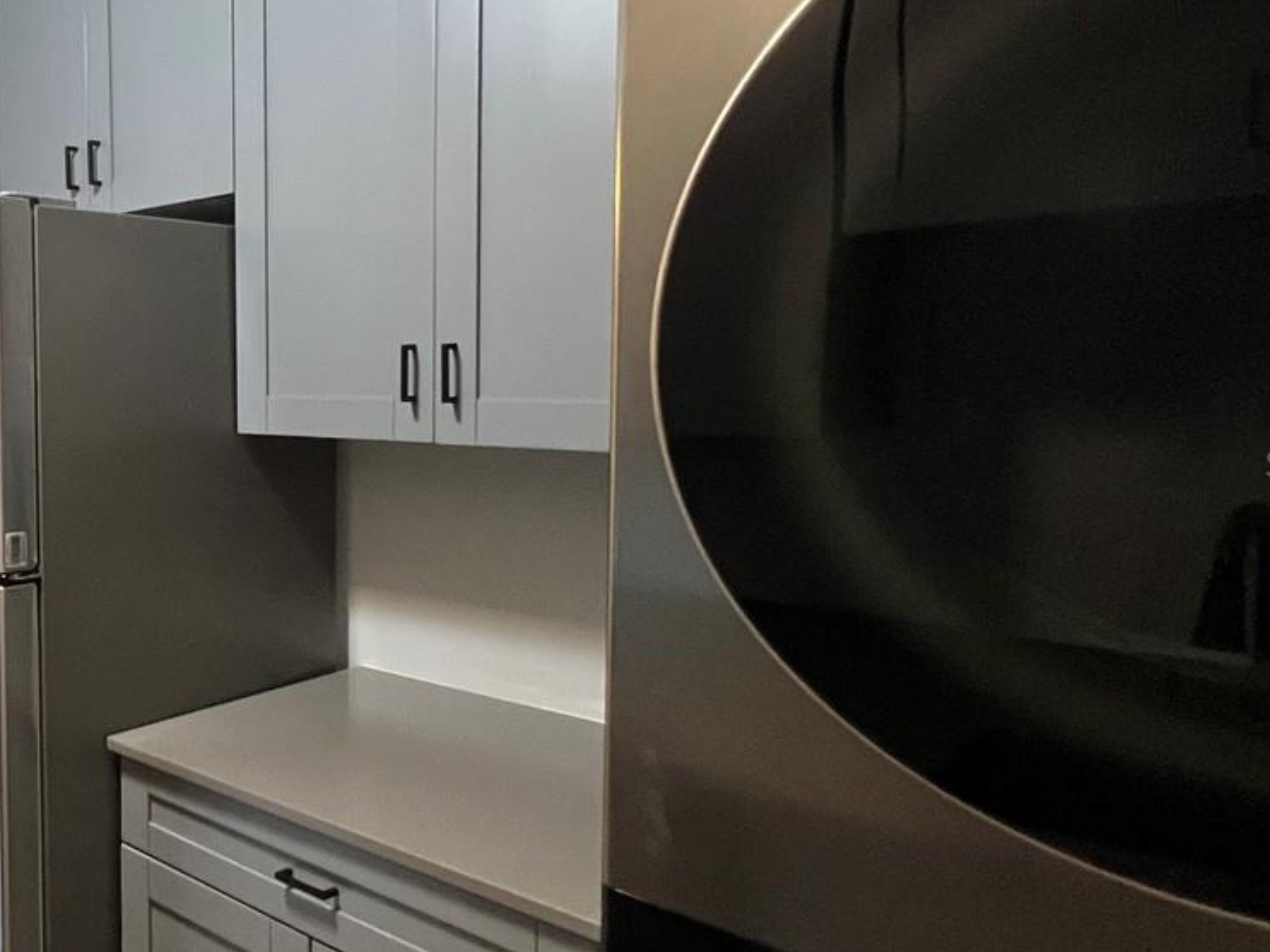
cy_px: 463
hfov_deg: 53.0
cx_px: 60
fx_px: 1027
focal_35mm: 28
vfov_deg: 49.7
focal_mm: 1.57
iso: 500
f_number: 1.8
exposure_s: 1/60
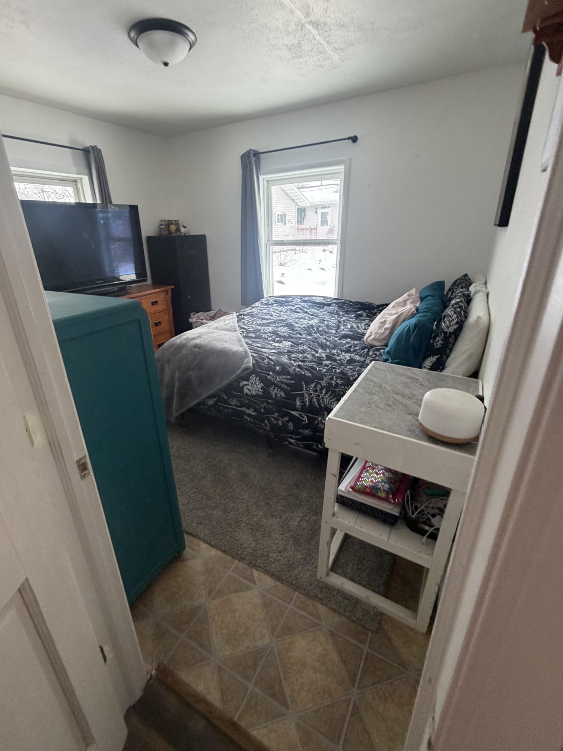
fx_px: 347
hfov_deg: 77.9
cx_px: 256
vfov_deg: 94.5
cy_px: 372
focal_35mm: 16
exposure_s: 1/60
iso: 160
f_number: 2.2
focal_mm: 2.22
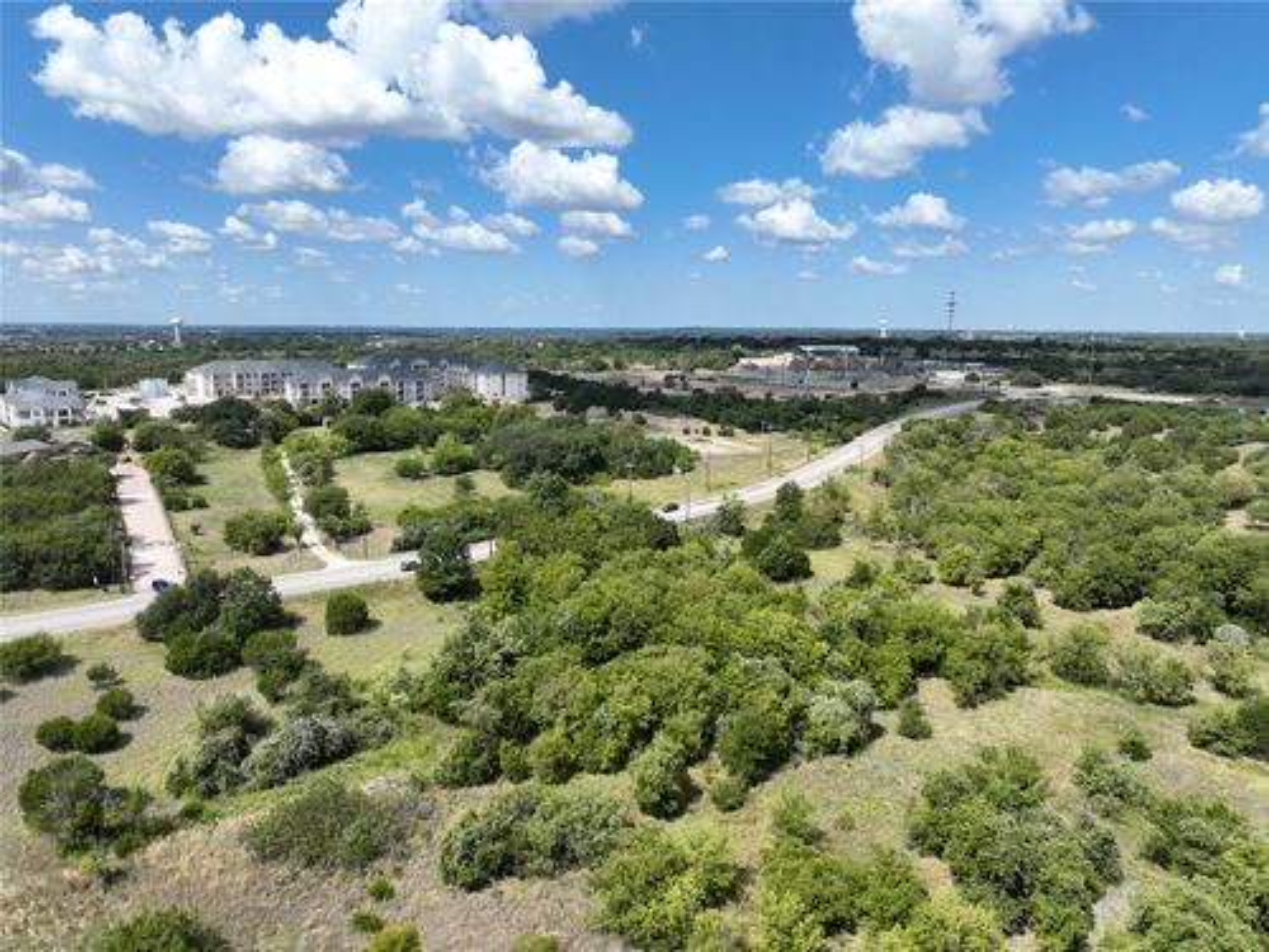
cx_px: 634
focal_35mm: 24
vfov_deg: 56.8
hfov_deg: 71.6
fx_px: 880
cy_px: 476
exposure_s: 1/2000
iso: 110
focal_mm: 12.29
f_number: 2.8
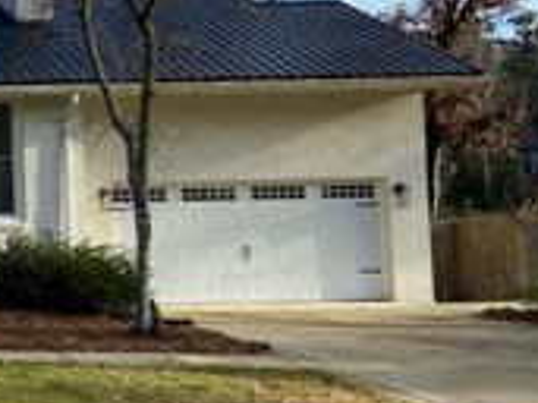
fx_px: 1180
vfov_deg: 19.3
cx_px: -217
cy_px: 159
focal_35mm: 76
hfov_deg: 22.2
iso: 32
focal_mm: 4.25
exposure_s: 1/1316
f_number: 1.8
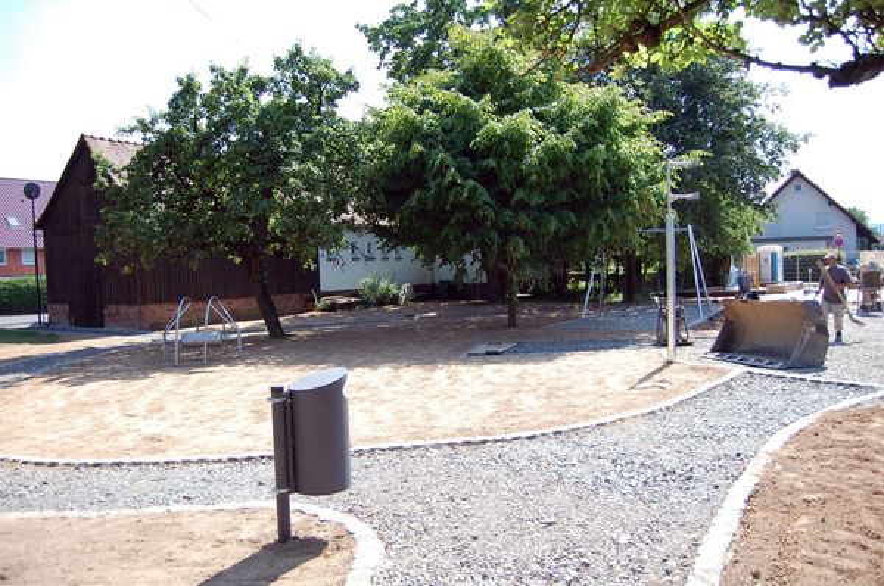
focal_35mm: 27
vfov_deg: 47.8
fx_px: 662
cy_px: 293
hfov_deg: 67.5
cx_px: 442
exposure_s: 1/1000
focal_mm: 18
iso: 360
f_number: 4
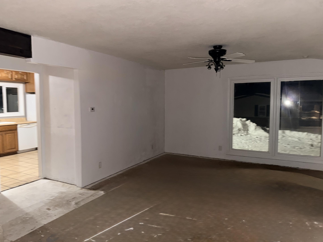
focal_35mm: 25
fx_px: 233
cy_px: 122
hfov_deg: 69.4
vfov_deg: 54.9
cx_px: 161
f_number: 1.78
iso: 200
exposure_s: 1/5
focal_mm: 6.76
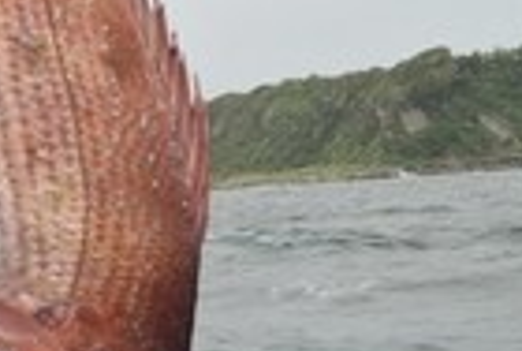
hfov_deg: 17.3
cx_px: -205
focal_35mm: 109
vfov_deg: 12.5
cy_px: -11
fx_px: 1584
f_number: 1.8
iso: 50
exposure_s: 1/695
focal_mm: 5.54
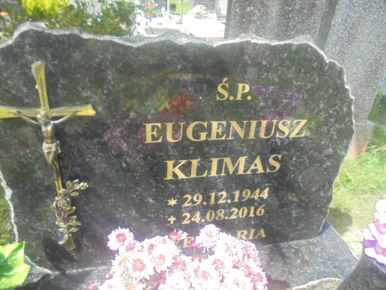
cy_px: 145
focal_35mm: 26
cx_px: 193
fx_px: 290
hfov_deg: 67.3
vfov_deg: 53.1
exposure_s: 1/250
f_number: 3.5
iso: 100
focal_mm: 4.6
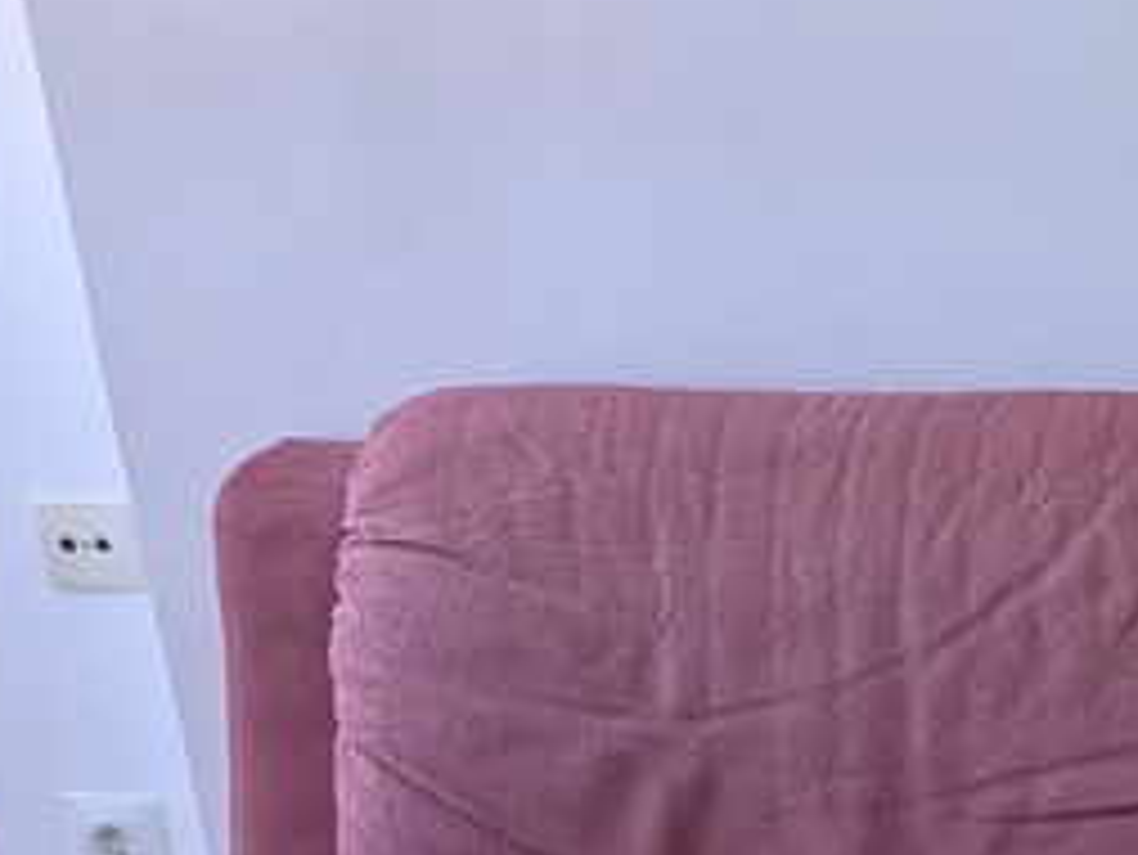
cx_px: 1516
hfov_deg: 22.0
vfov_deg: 17.9
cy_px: 992
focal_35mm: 79
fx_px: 2598
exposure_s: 1/33.3
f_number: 1.89
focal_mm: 5.43
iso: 49
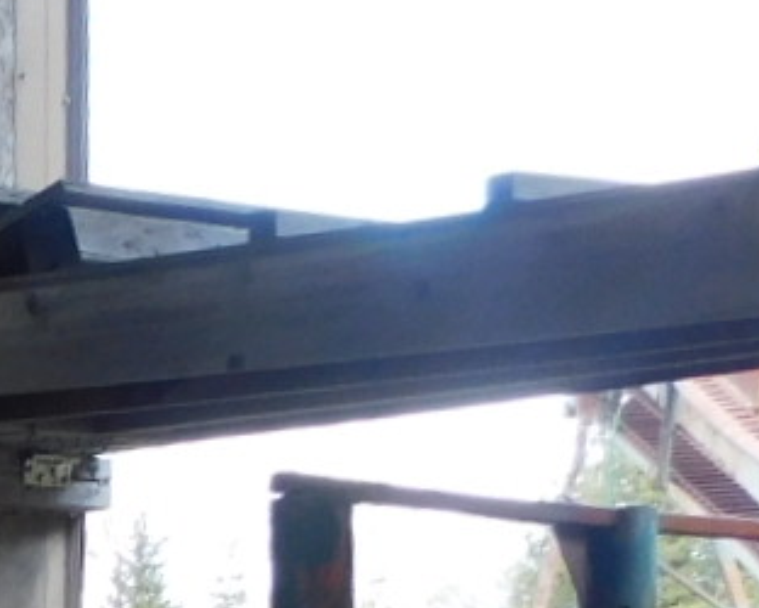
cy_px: 1235
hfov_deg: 12.8
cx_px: -1058
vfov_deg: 11.9
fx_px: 2585
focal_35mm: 115
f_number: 3
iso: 125
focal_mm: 4
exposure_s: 1/100
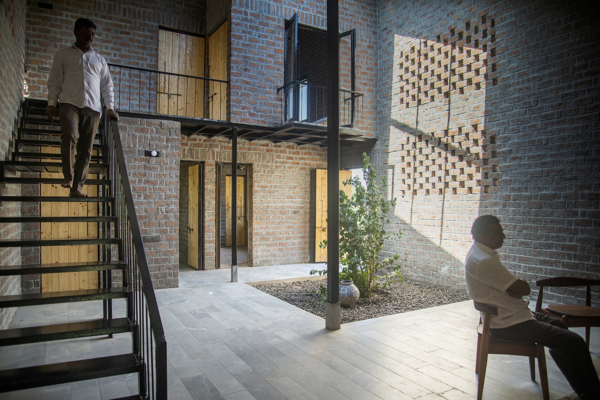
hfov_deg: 73.7
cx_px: 300
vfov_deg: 53.2
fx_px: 400
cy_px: 200
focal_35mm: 24
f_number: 3.5
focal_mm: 24
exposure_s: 1/640
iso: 400
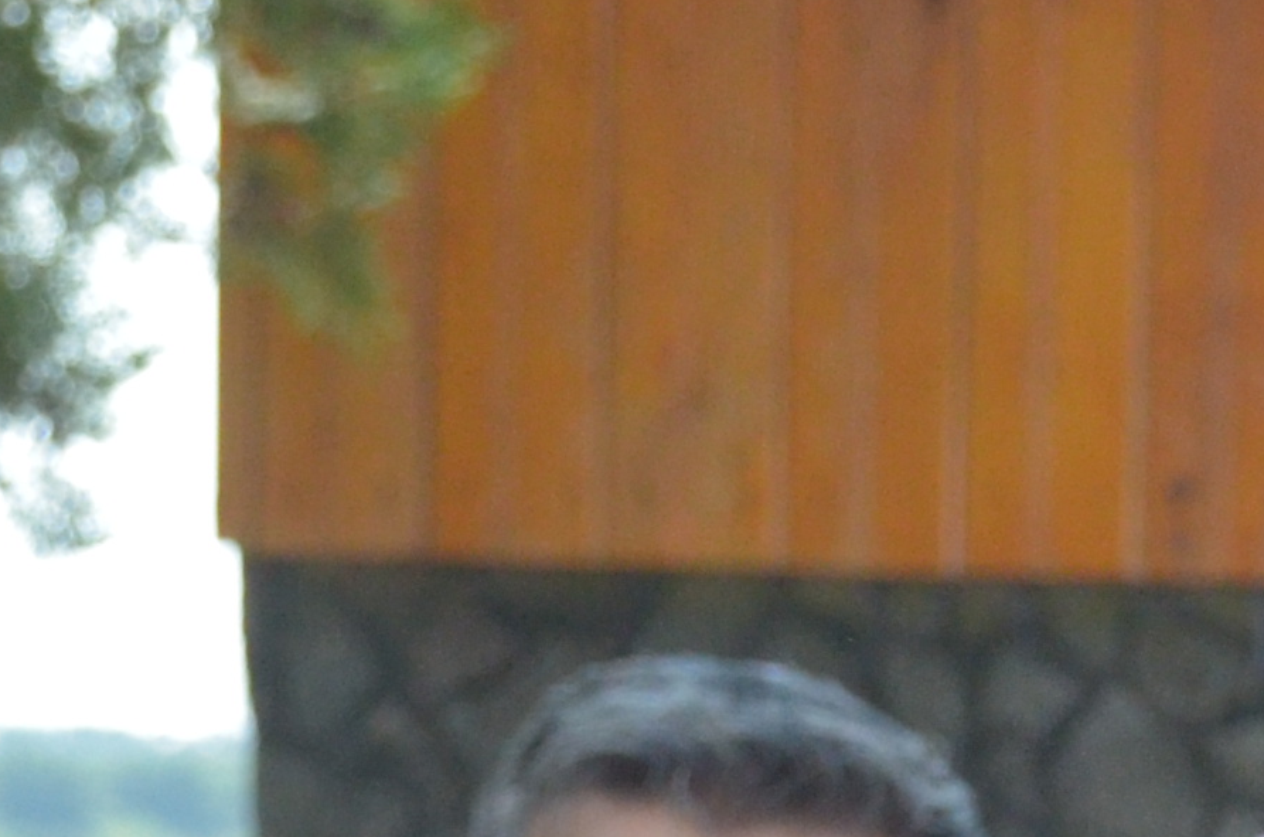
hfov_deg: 7.0
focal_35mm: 290
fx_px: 10150
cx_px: 2133
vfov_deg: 4.7
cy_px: 1613
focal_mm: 35
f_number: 5.6
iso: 1600
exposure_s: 1/2000
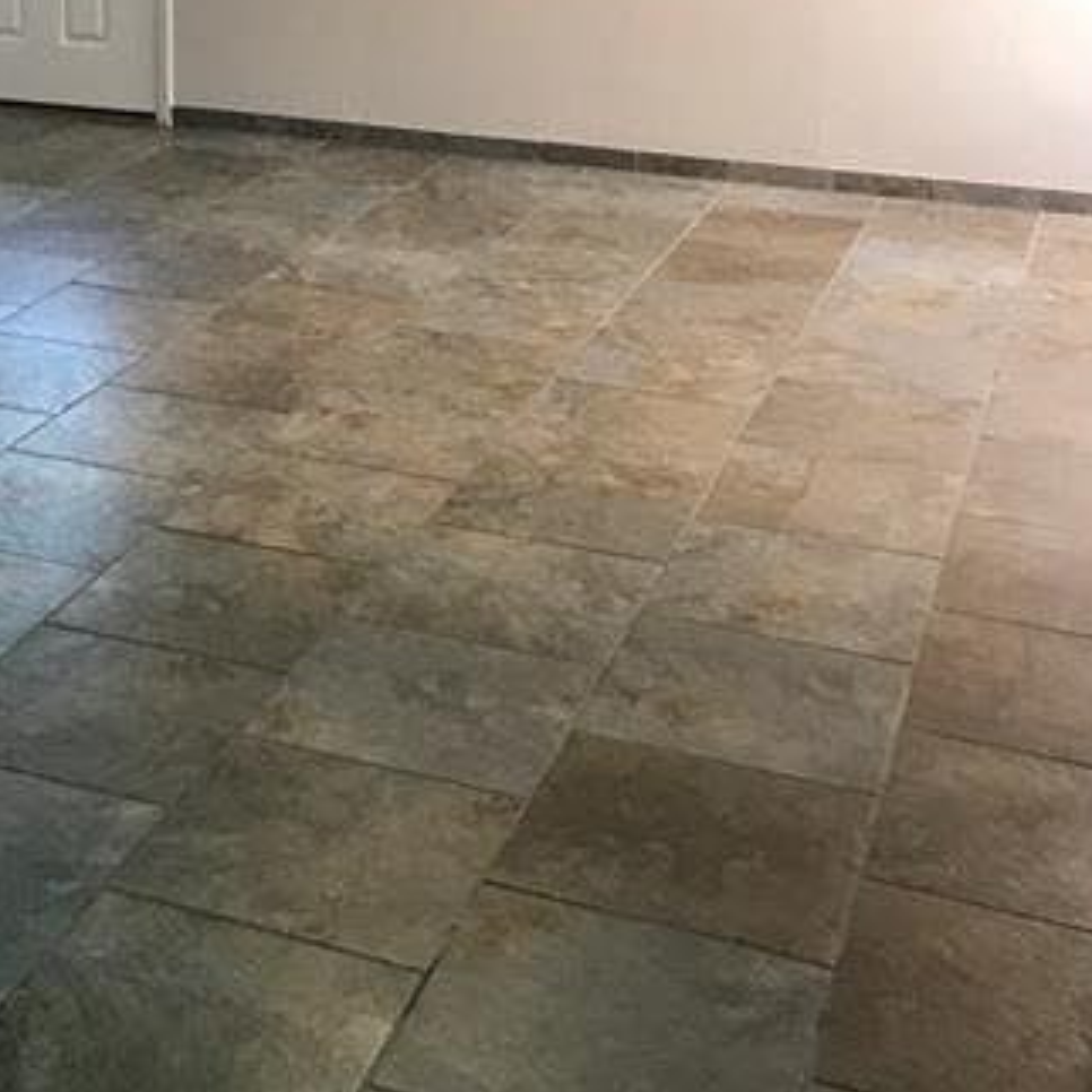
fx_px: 2106
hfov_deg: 28.2
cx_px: 153
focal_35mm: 59
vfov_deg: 27.1
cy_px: -44
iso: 50
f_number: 1.8
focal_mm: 3.99
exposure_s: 1/15
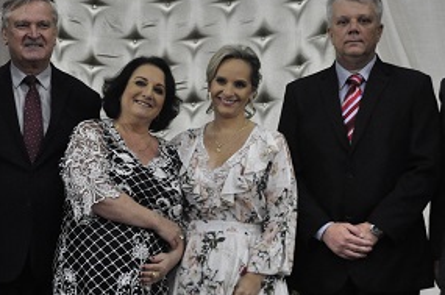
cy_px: 189
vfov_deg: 16.6
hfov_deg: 24.8
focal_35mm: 82
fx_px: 1012
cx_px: 201
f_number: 3.8
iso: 1600
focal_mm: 26
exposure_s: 1/100
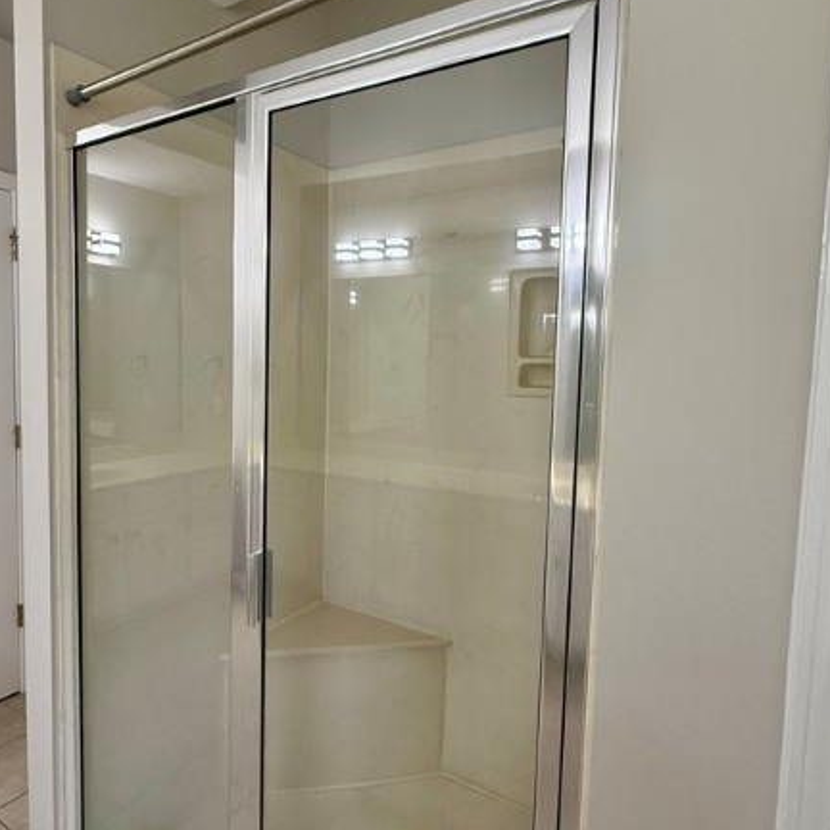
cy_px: 402
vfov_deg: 69.6
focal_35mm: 22
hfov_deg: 69.3
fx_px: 597
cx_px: 361
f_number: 2.2
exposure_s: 1/120
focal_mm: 2.22
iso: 200
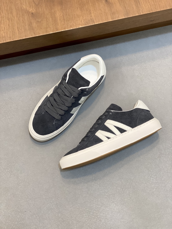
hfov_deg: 28.0
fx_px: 345
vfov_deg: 36.8
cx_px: 86
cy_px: 114
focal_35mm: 52
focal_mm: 6
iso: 160
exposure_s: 1/100
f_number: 2
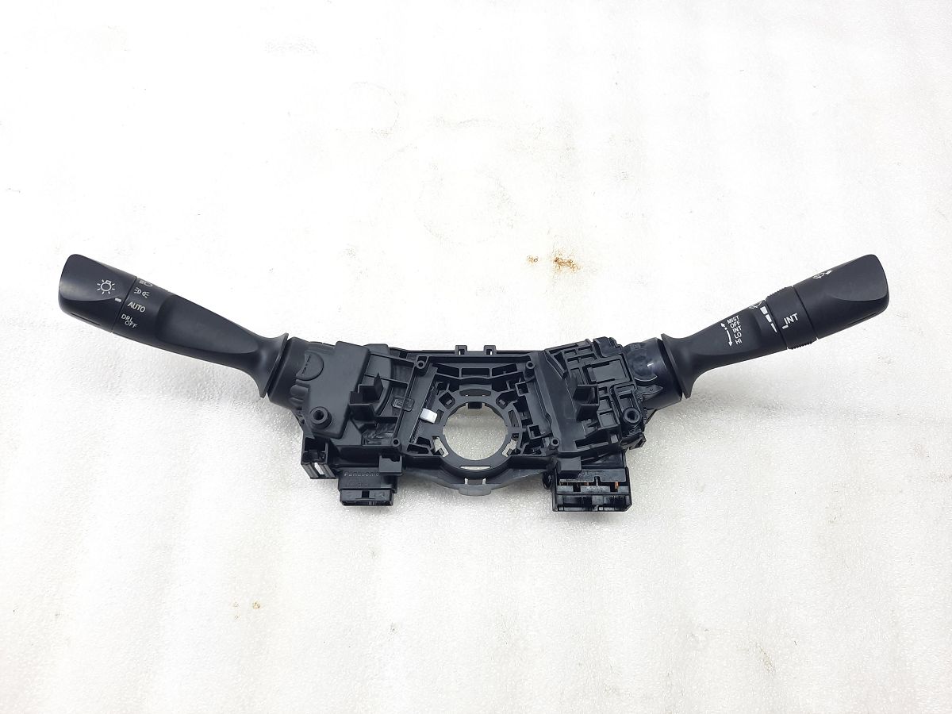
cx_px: 476
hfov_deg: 69.4
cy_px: 357
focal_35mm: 25
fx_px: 688
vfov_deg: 54.9
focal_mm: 4.6
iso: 100
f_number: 2
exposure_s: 1/50
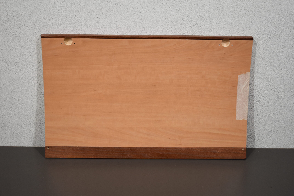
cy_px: 98
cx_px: 147
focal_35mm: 52
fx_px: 429
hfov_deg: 37.8
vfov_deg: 25.8
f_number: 4.5
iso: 800
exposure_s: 1/250
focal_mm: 35
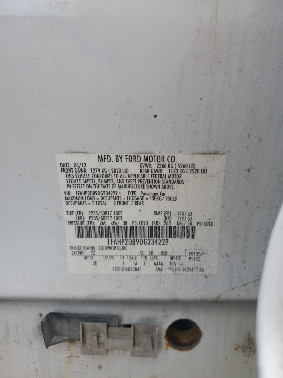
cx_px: 142
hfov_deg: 53.1
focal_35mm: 26
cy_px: 189
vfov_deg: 67.3
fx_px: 283
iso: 50
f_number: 1.5
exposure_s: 1/1000
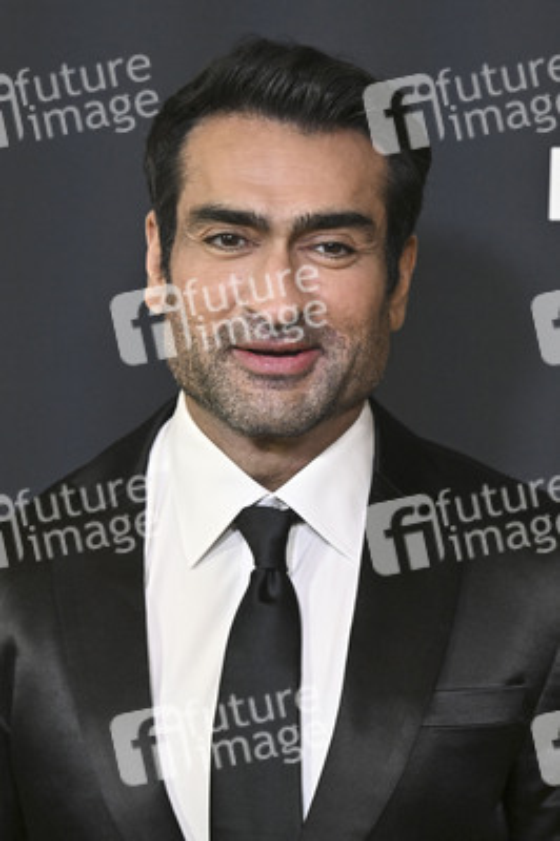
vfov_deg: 20.4
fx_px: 2337
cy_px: 420
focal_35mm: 100
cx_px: 280
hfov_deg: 13.7
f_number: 6.3
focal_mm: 100
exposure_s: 1/320
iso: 2500
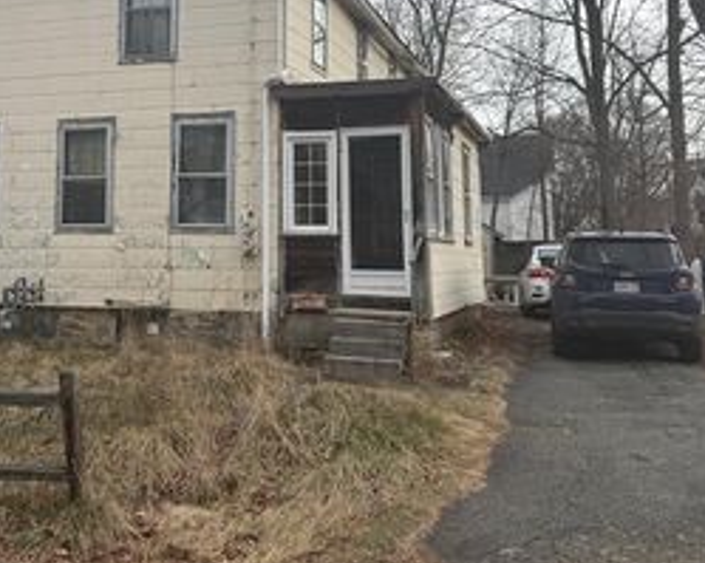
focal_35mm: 47
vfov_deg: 31.5
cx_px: 198
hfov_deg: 38.8
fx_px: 980
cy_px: 143
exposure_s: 1/1553
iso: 80
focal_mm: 6.76
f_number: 1.78
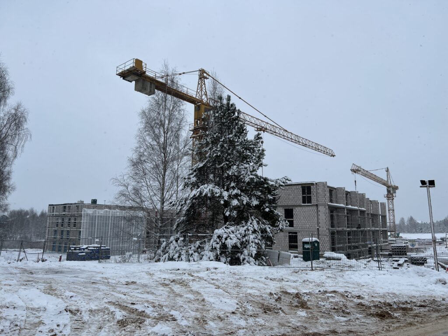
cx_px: 224
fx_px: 336
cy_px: 168
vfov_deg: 53.1
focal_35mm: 26
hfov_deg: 67.3
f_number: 1.5
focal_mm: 5.7
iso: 50
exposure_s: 1/1029
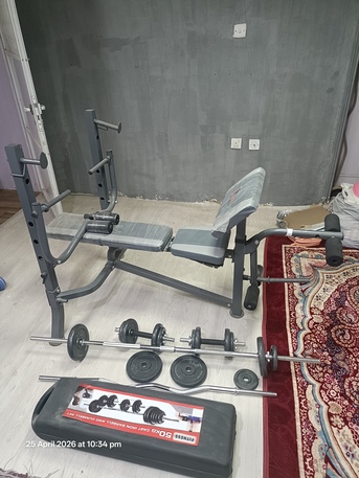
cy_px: 239
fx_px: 346
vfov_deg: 69.4
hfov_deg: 54.9
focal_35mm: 25
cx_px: 180
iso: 1000
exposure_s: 1/60
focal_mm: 4.7
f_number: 1.7
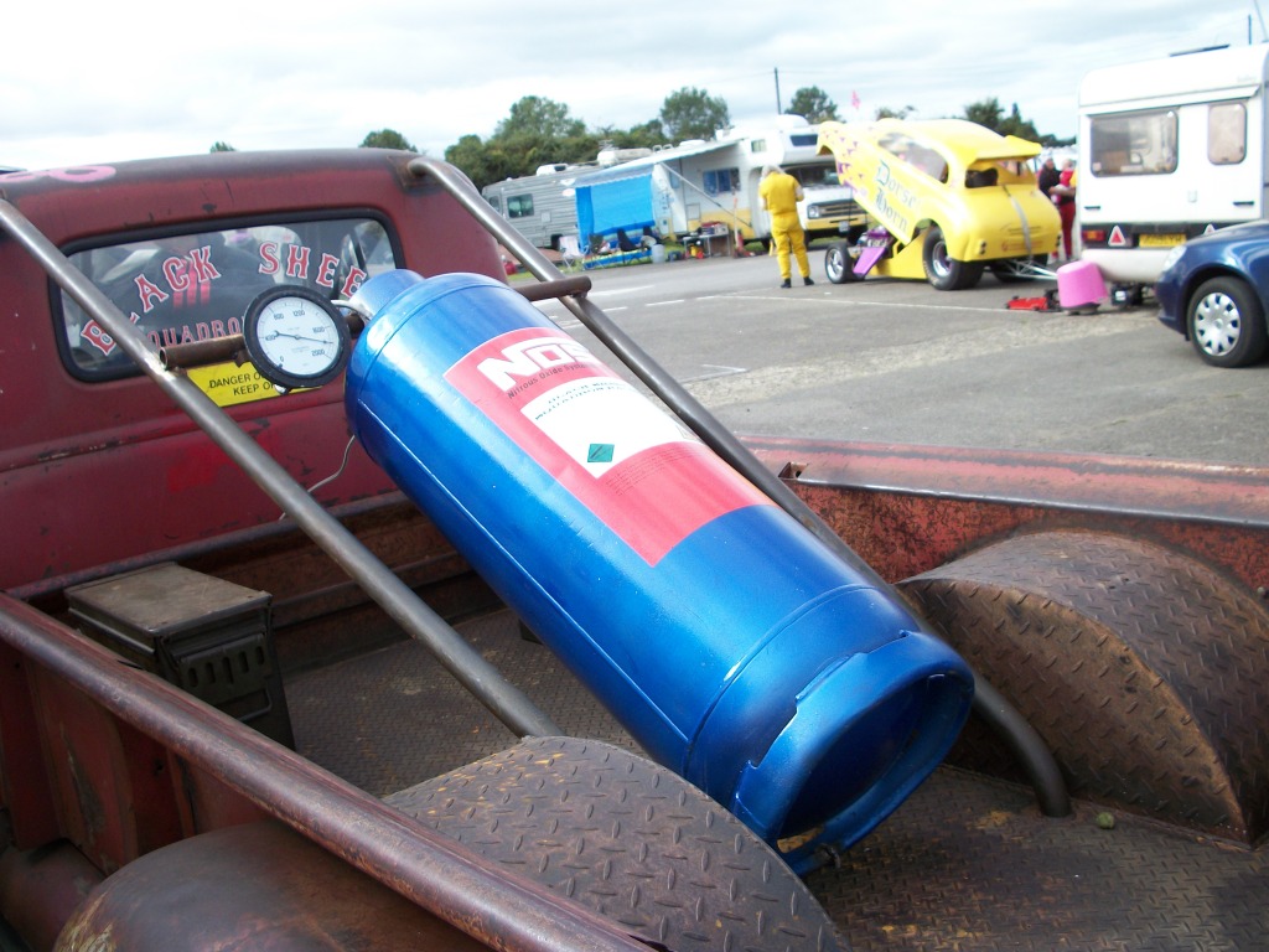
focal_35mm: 35
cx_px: 634
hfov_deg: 52.6
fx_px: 1283
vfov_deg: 40.7
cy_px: 476
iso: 80
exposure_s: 1/400
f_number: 3.1
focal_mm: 6.3
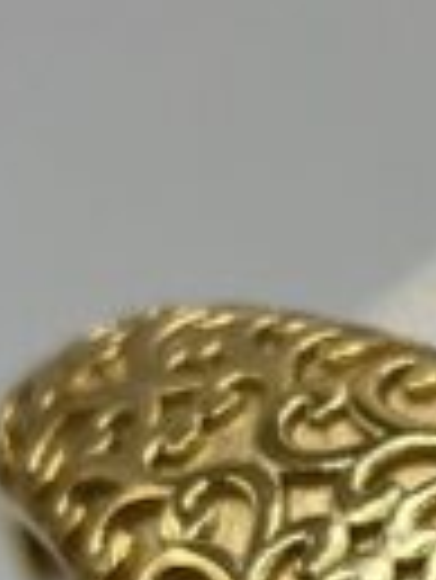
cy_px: 701
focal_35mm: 206
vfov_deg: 9.5
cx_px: 881
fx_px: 3454
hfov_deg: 7.0
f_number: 1.5
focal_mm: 5.7
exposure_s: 1/859
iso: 50
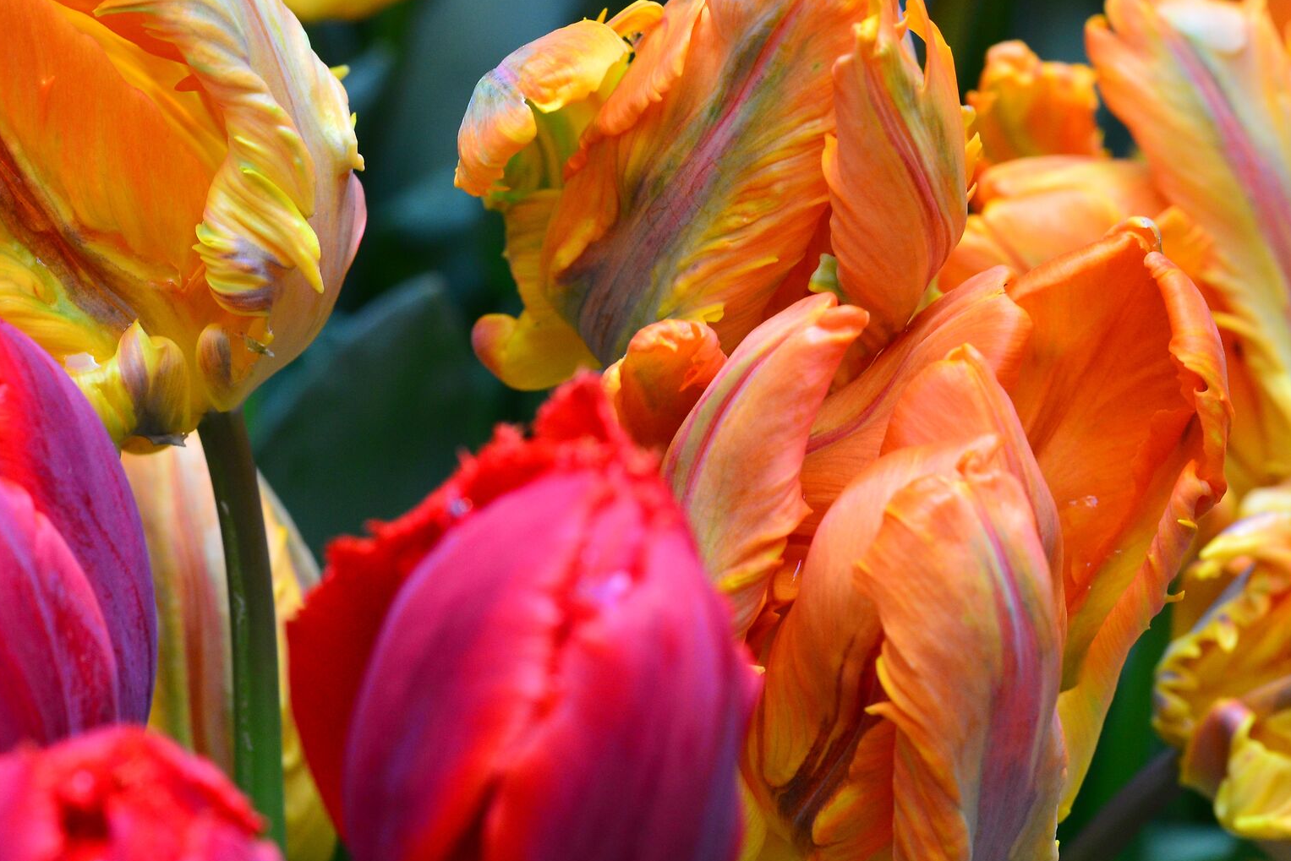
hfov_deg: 12.4
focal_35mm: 165
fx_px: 5918
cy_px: 280
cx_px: 356
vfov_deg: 8.3
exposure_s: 1/125
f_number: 11
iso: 1400
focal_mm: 105
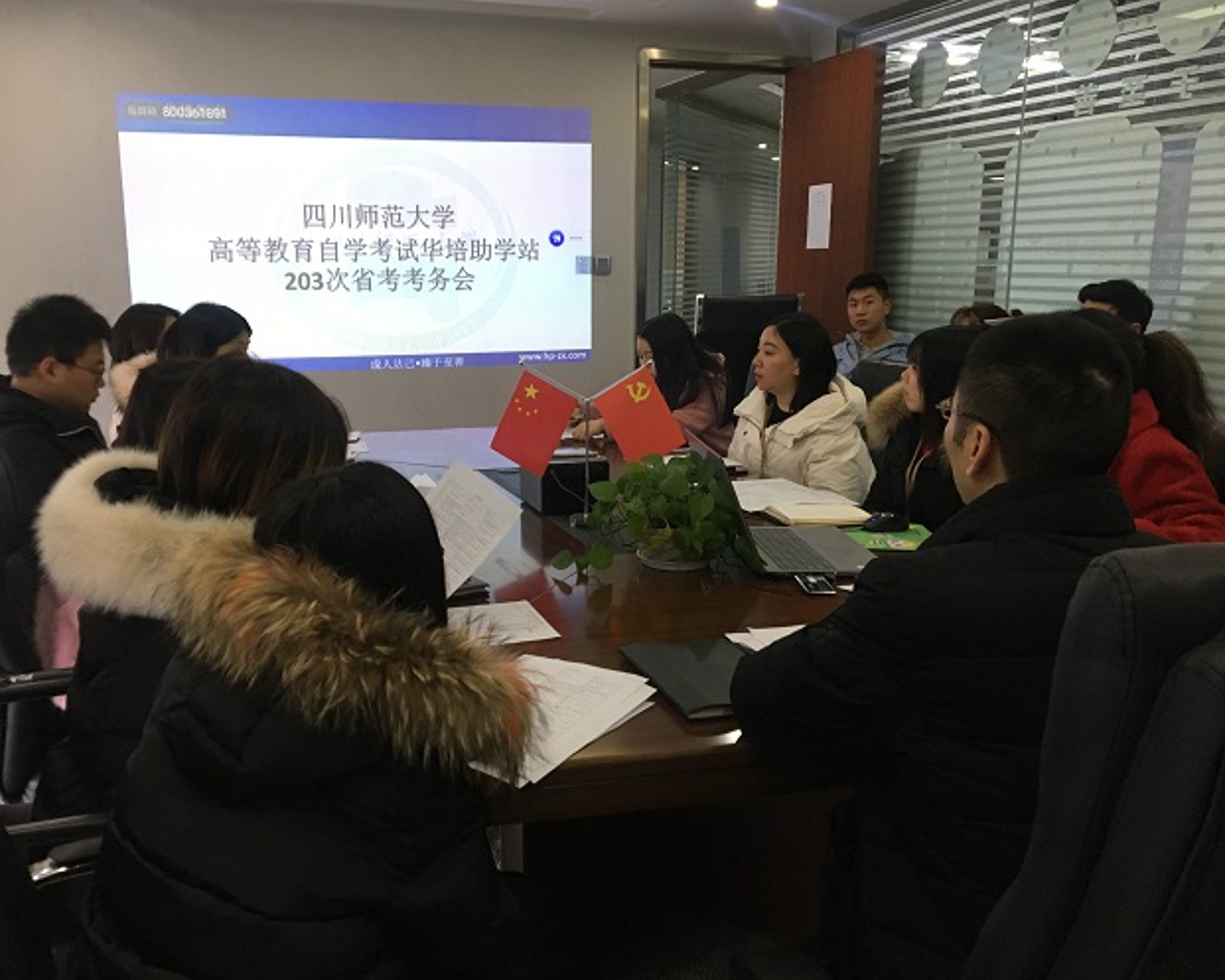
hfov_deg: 57.1
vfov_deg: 47.1
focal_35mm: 31
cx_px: 568
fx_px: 1124
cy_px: 487
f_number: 2.2
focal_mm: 4.15
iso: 160
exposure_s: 1/33
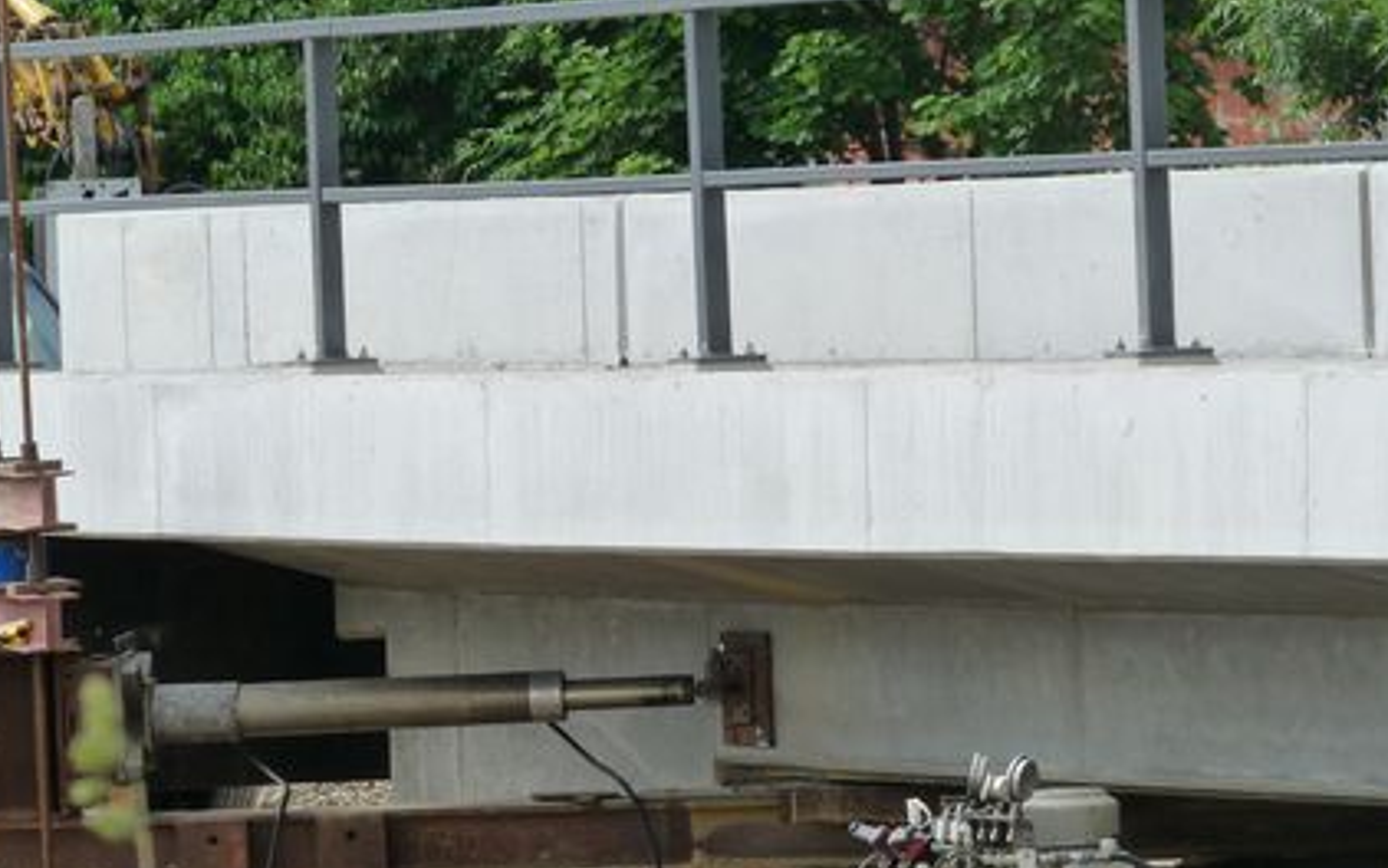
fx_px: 12562
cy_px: 597
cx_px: 605
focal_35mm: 332
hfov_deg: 6.3
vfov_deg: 4.0
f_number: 5.6
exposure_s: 1/400
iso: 160
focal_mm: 37.8
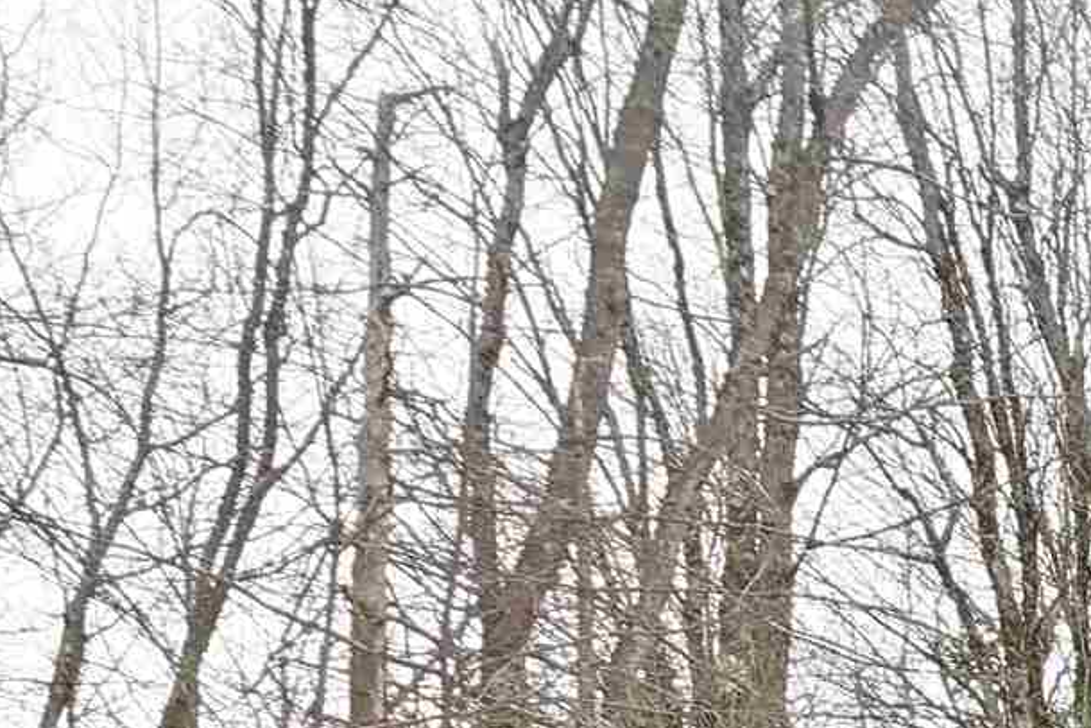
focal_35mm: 126
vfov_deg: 9.5
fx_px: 3818
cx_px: 2574
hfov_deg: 12.8
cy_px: 1802
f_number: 1.78
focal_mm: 6.76
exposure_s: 1/649
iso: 80
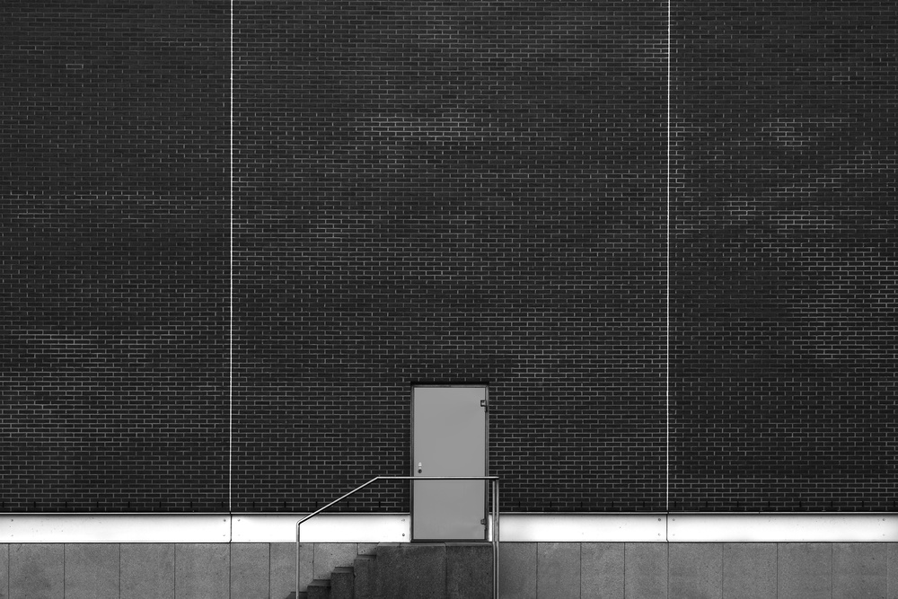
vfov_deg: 29.9
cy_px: 300
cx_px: 449
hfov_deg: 43.6
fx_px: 1123
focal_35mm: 45
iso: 160
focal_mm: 30.2
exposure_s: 1/160
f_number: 8
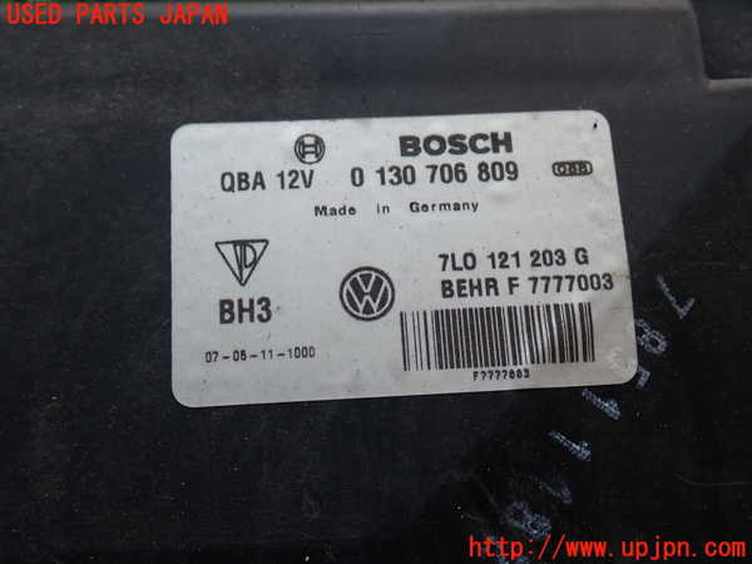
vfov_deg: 35.1
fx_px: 891
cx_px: 376
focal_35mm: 41
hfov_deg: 45.8
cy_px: 282
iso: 100
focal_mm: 7.31
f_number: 2.8
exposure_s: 1/100
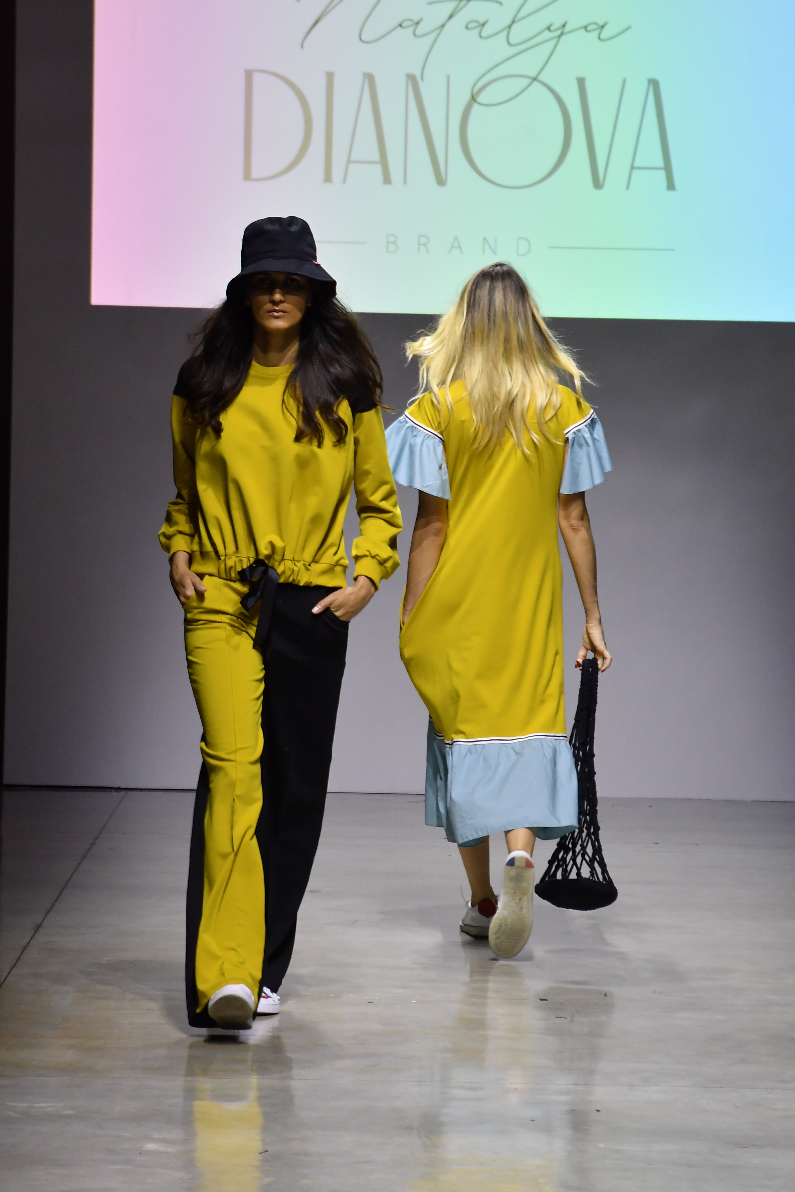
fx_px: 5365
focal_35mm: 162
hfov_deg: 8.5
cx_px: 396
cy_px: 598
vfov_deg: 12.7
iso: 1000
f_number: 5.6
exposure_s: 1/320
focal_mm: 80
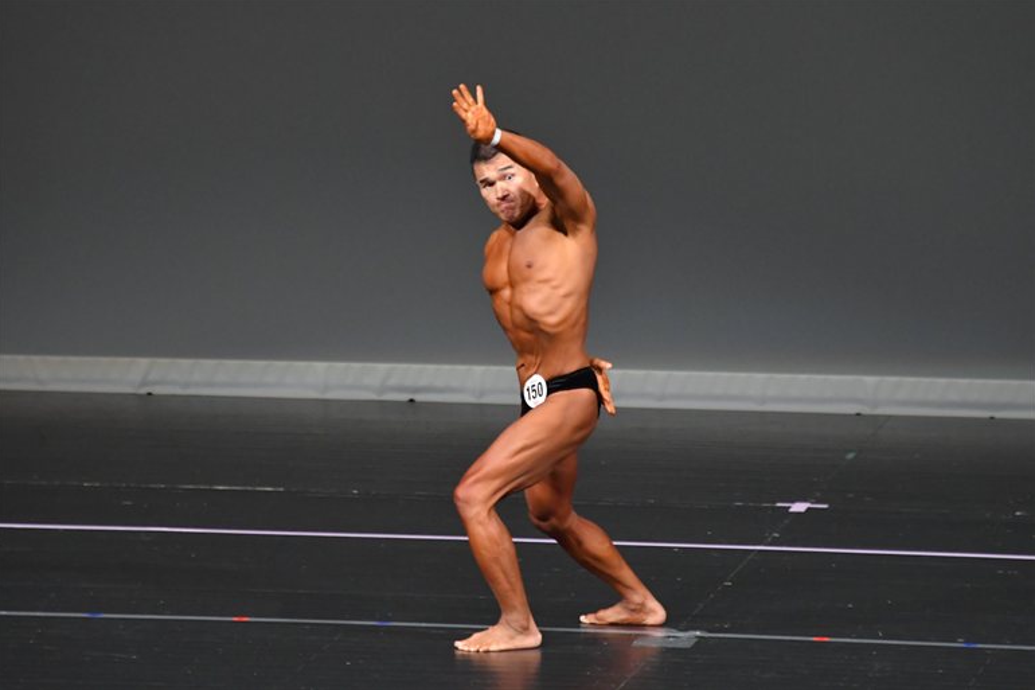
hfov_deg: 5.9
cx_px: 517
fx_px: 9973
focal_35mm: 347
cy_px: 344
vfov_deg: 4.0
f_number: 5.6
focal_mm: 230
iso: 4000
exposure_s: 1/400
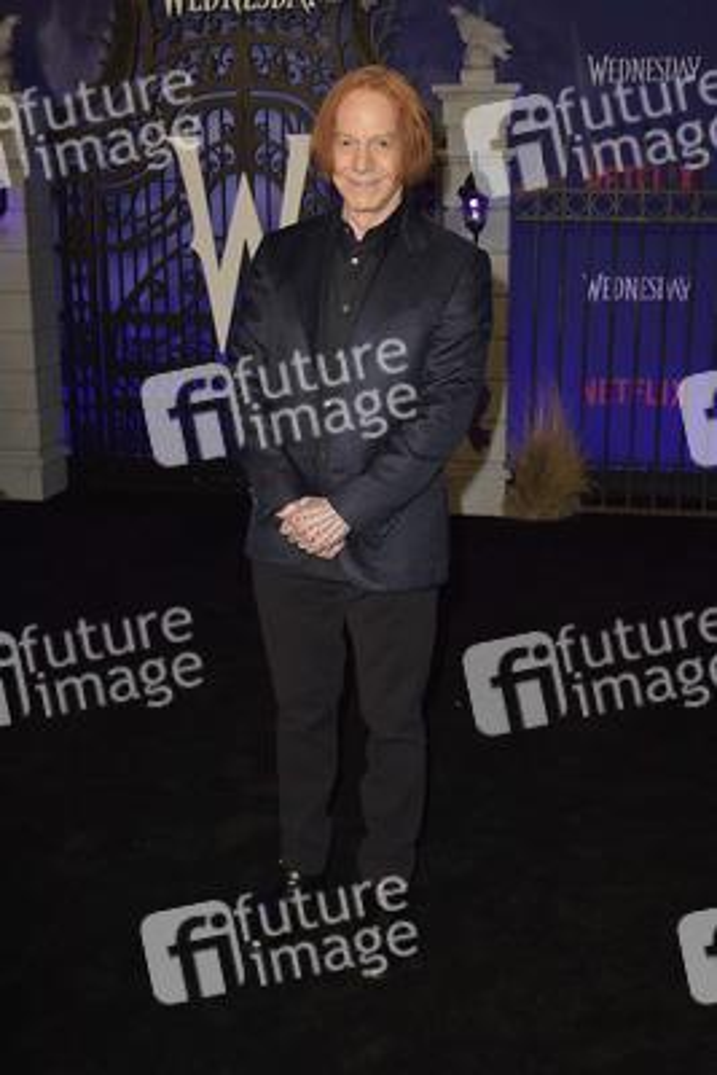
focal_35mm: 35
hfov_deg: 37.9
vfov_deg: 54.4
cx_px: 358
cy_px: 538
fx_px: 1045
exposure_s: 1/250
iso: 640
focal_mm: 35
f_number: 6.3
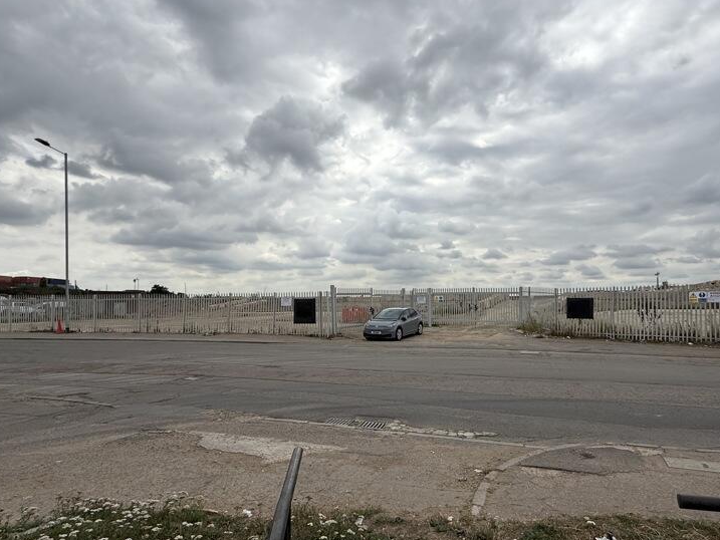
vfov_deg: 65.8
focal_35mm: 20
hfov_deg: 81.0
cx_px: 422
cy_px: 296
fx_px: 416
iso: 50
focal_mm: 2.22
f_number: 2.2
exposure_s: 1/3663
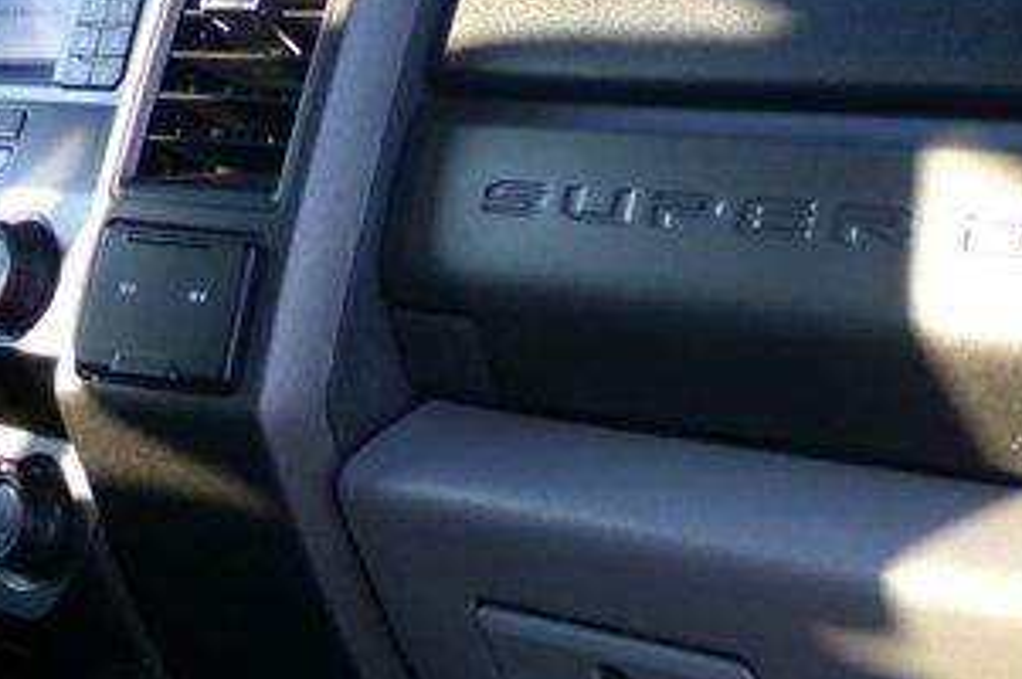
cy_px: 414
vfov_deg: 16.0
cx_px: 628
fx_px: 2410
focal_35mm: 85
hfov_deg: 23.9
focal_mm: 4.3
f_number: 3.7
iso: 100
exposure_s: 1/38
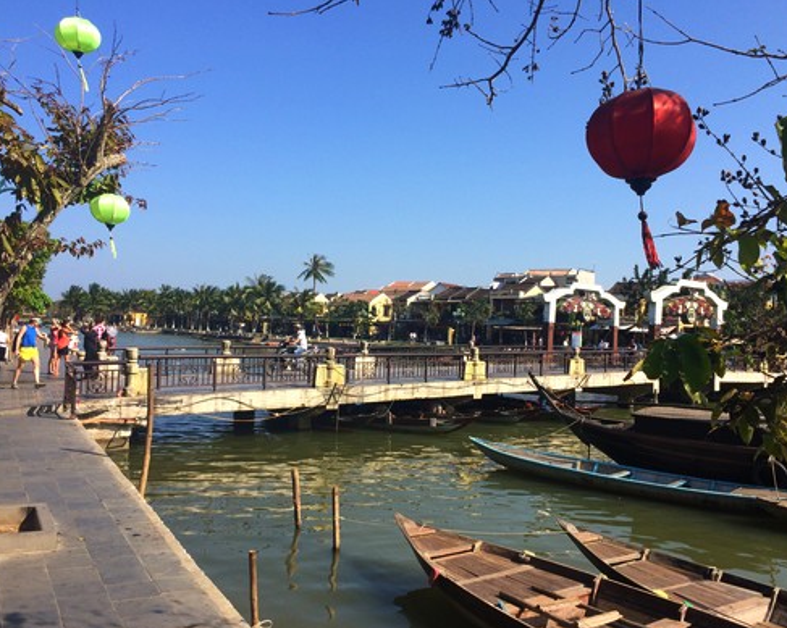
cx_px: 399
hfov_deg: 55.7
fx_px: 745
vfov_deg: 45.7
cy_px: 327
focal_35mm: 32
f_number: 2.2
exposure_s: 1/1709
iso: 32
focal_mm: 4.15
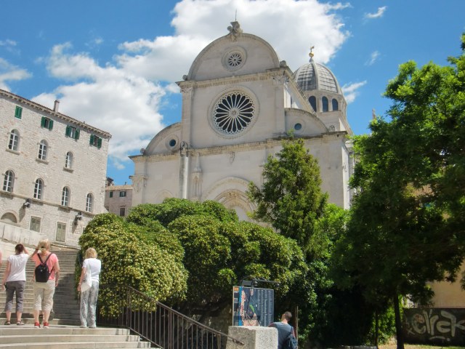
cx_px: 232
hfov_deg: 49.0
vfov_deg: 37.7
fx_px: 510
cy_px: 174
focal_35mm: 38
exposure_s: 1/320
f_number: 8.9
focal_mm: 6.66
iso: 100
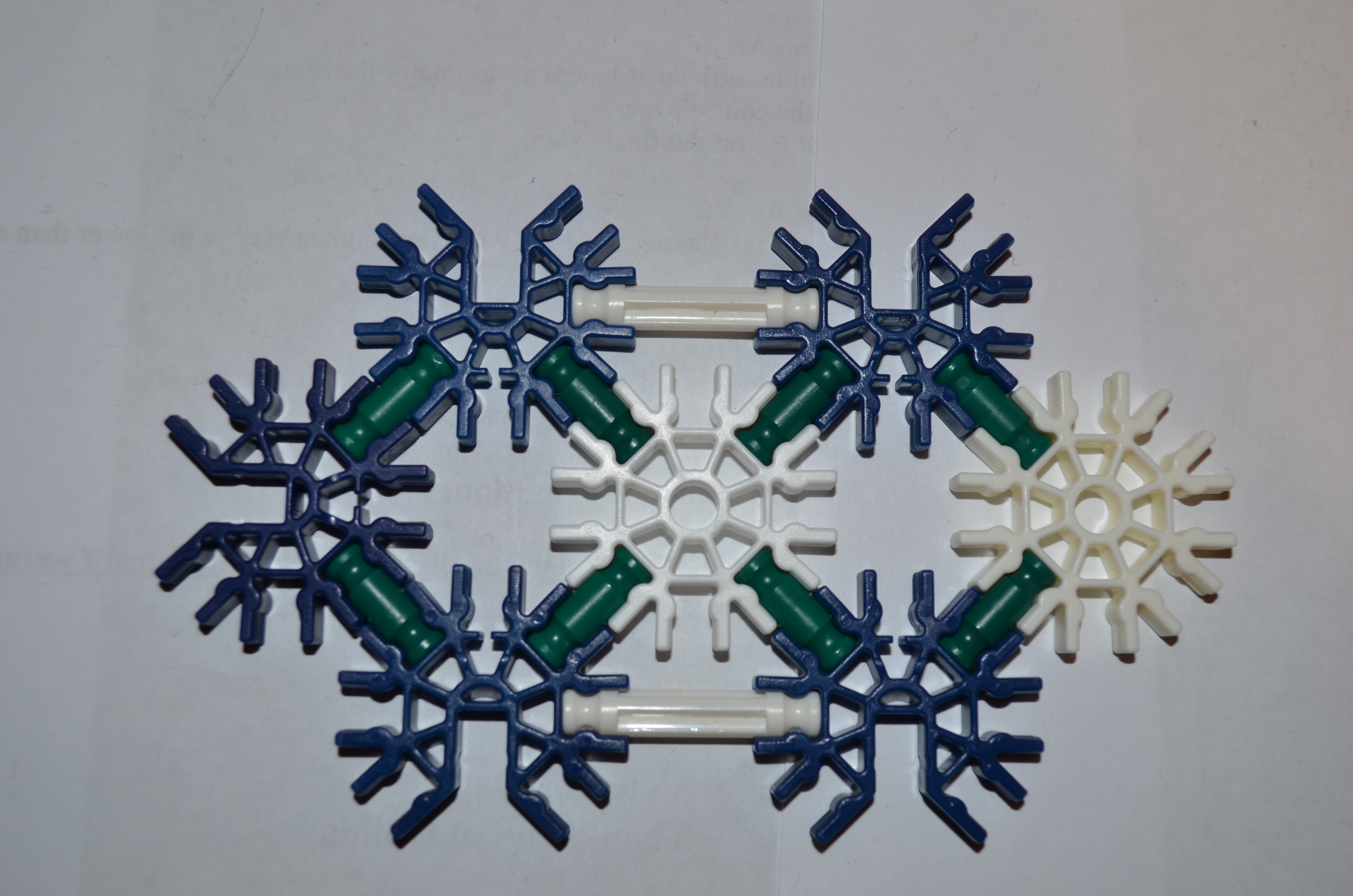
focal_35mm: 41
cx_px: 687
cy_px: 435
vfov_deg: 32.5
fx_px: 1538
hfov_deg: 47.5
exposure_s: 1/30
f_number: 5.6
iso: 200
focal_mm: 26
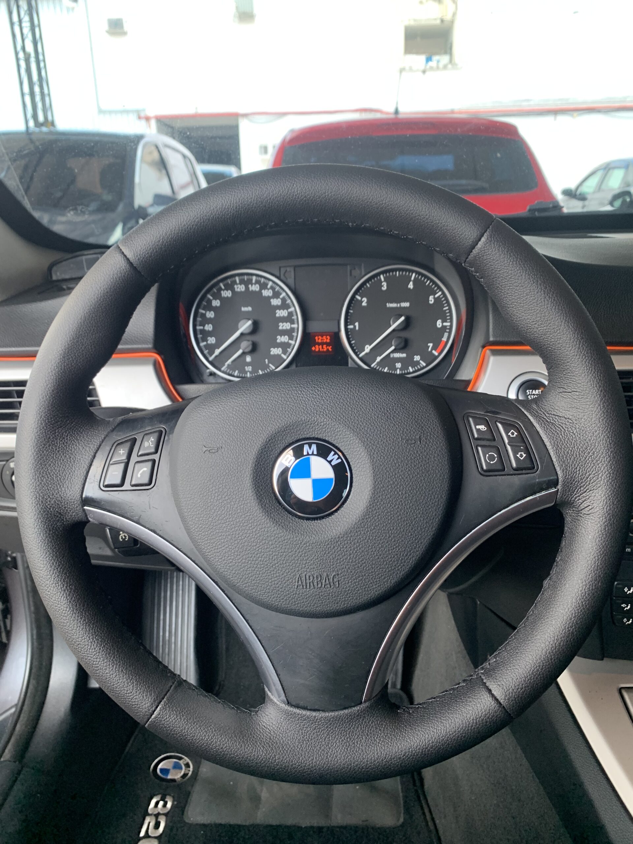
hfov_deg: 53.1
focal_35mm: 26
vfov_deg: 67.3
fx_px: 634
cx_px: 316
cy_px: 422
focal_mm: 4.25
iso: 100
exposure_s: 1/73
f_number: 1.8
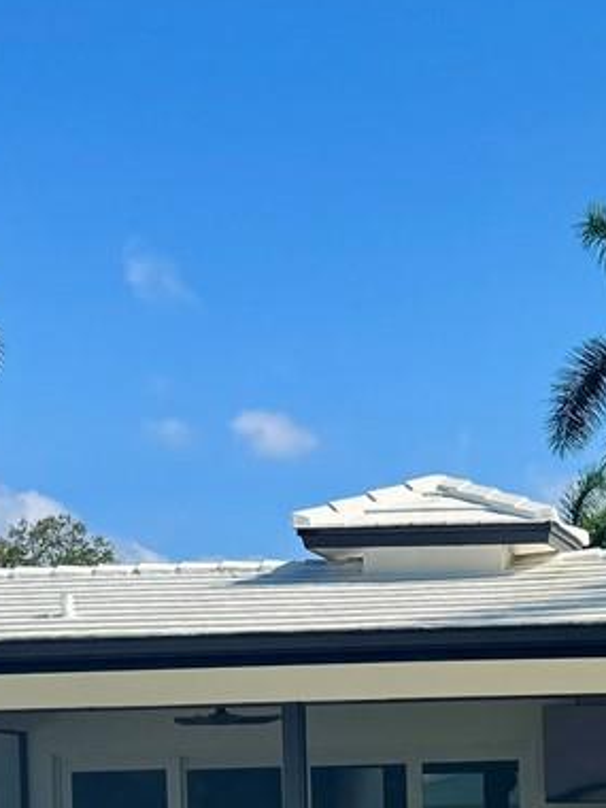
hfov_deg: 14.3
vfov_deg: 18.8
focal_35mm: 101
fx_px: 2358
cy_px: 842
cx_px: 685
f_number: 1.78
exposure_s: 1/4608
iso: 80
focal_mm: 6.76
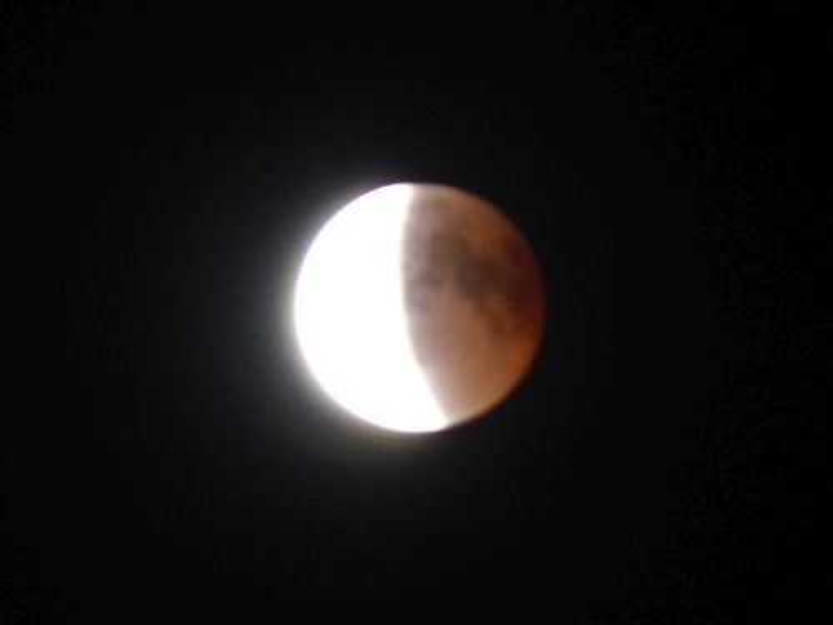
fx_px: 28877
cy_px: 312
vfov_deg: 1.2
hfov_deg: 1.7
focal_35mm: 1200
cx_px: 416
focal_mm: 108
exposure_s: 1/13
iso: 800
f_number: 2.8
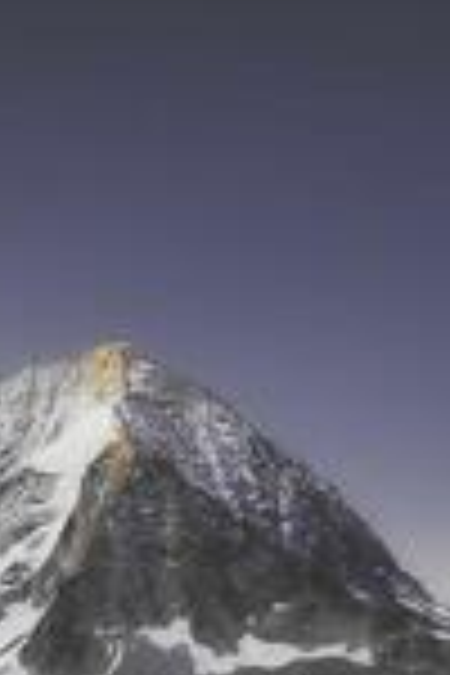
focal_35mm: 116
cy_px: 1269
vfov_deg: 15.0
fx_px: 2175
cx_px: 205
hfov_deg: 11.8
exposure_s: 1/10
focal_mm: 29
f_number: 11
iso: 100
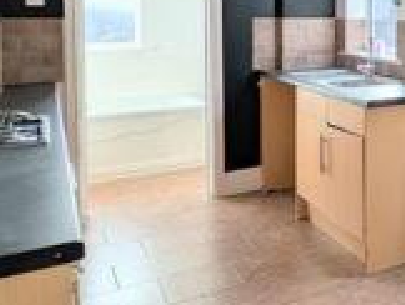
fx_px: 504
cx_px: 484
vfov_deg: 32.0
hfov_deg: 35.0
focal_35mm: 43
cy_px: 29
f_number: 1.7
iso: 54
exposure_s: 1/108
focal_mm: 2.02
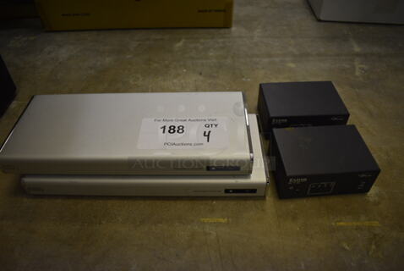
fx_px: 303
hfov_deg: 67.3
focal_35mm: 27
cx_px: 202
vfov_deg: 48.1
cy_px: 136
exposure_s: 1/200
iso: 800
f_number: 3.5
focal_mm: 18
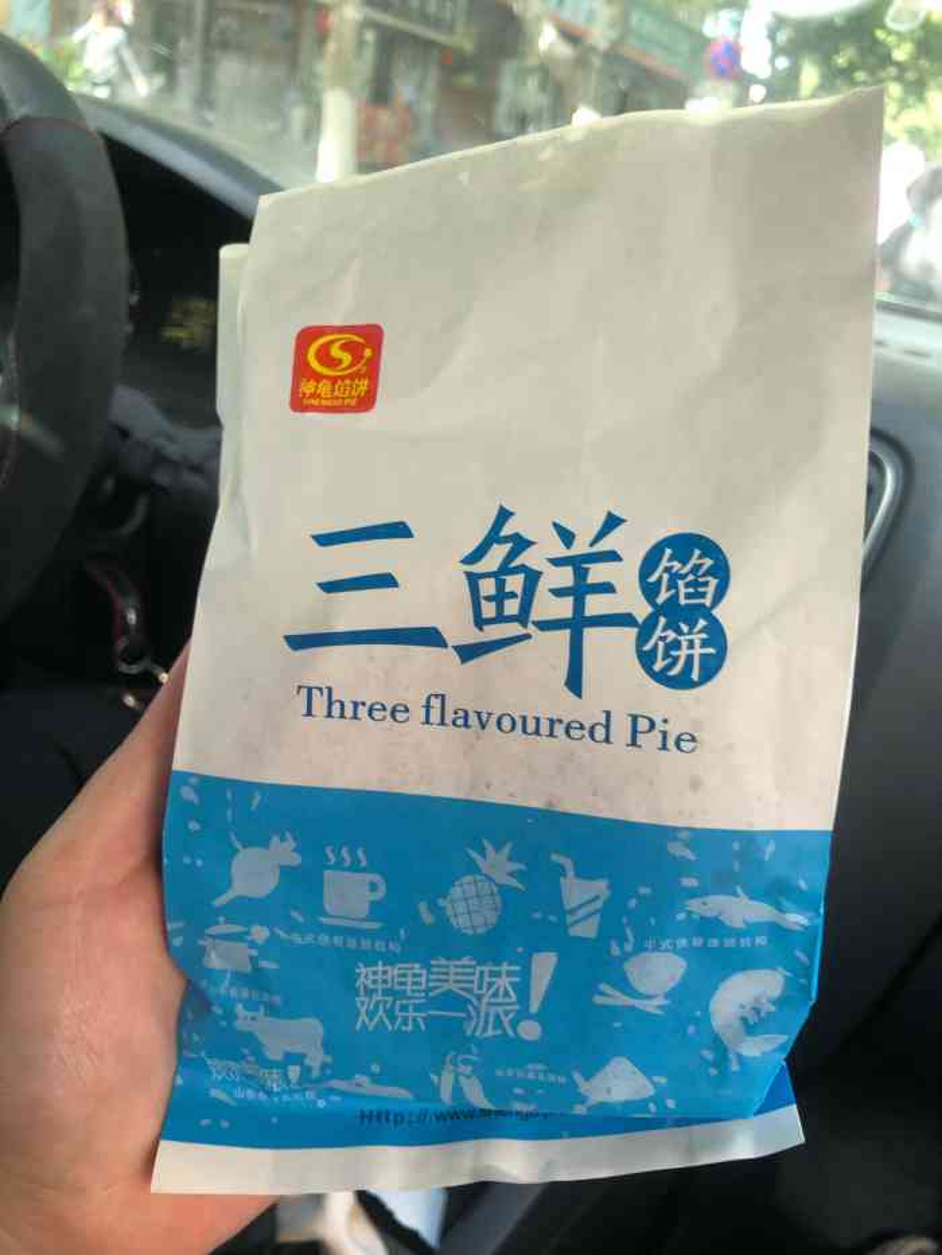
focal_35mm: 28
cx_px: 471
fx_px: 1016
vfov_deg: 63.4
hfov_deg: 49.8
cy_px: 628
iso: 40
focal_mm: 4
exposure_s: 1/120
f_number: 1.8
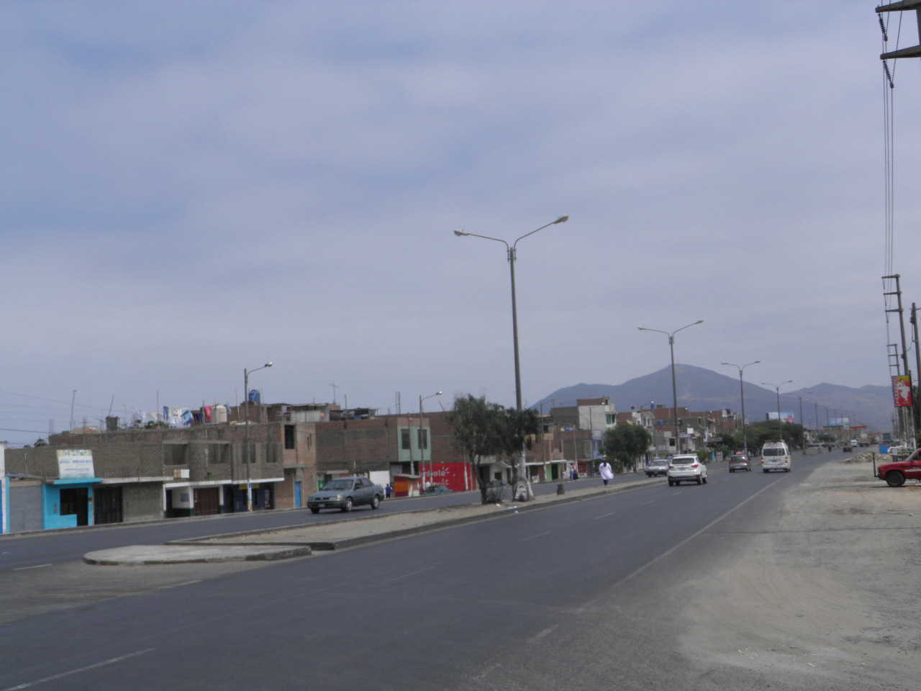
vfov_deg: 36.8
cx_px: 460
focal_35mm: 39
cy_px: 346
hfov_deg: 47.9
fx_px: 1038
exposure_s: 1/640
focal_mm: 7.1
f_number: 5.7
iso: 50
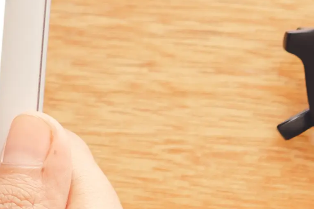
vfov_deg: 3.2
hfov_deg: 4.5
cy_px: 68
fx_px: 3757
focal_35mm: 431
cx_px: -726
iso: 200
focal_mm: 55
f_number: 2.8
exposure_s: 1/125
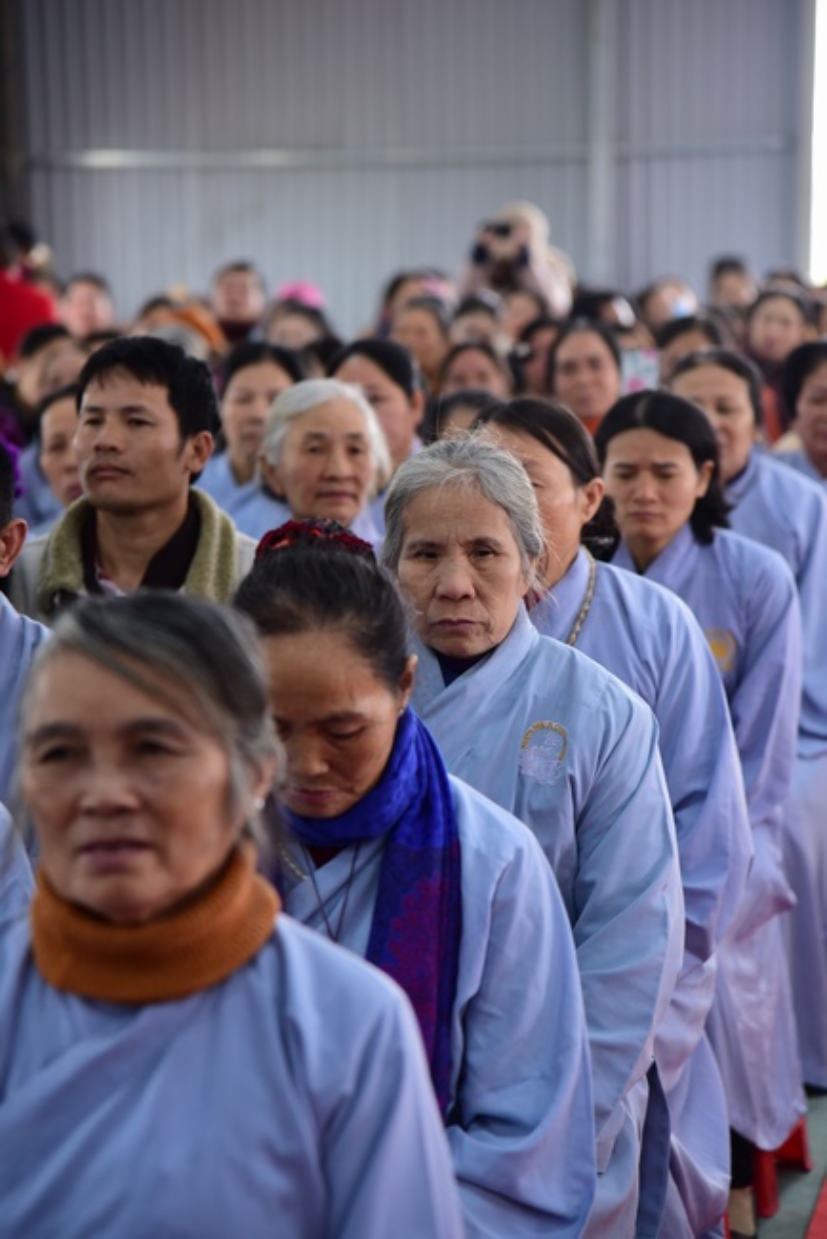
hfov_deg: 11.4
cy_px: 620
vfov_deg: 17.1
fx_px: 4130
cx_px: 414
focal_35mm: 120
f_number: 4.5
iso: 1250
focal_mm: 120
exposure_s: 1/80
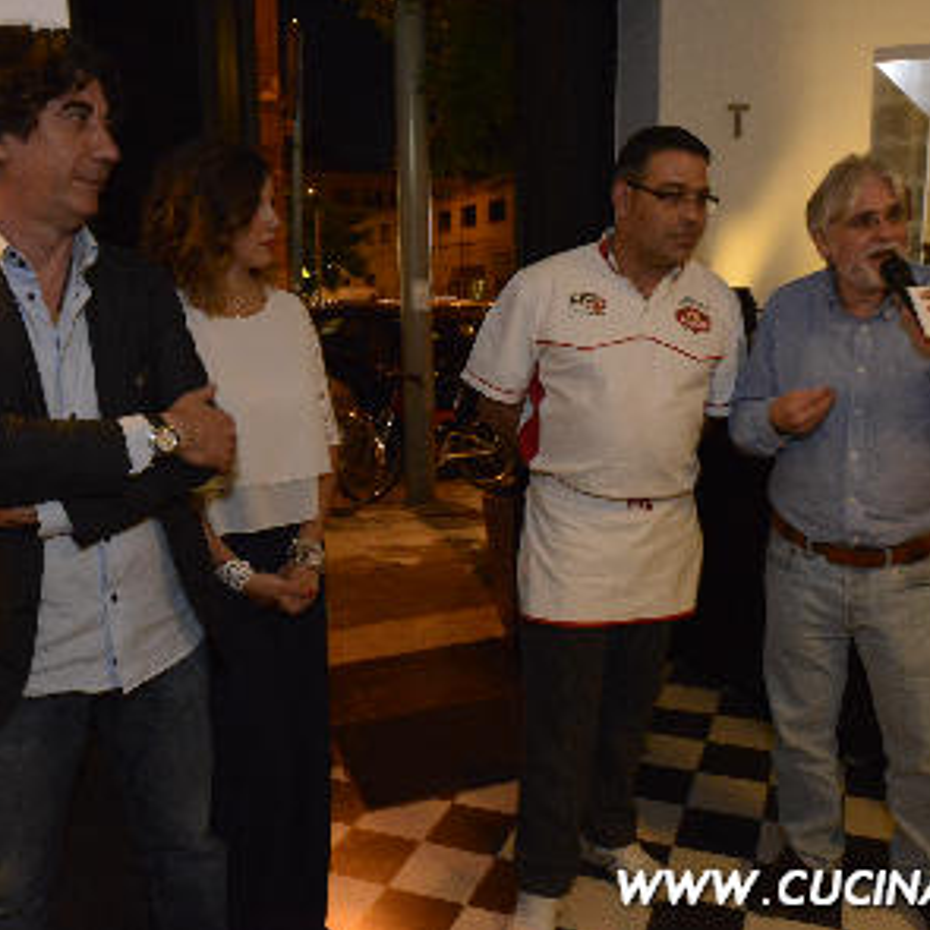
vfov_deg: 52.5
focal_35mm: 31
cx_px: 476
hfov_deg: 52.5
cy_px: 465
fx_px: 942
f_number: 8
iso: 6400
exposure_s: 1/20
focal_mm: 24
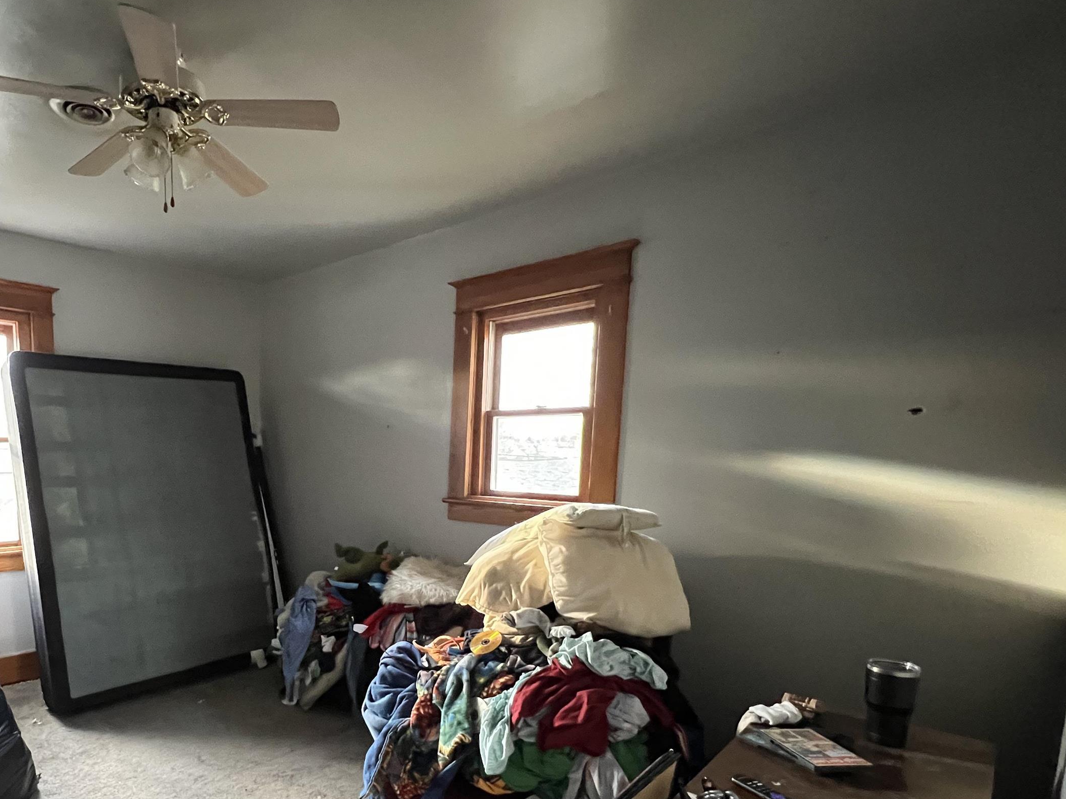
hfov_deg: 81.0
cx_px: 331
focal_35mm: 19
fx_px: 585
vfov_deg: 66.9
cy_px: 529
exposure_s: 1/40
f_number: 1.8
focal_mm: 1.57
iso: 1000
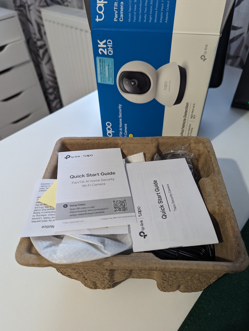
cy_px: 166
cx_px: 124
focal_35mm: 24
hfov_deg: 56.9
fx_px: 230
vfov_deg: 71.5
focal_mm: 6.81
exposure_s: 1/64.4
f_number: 1.85
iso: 328
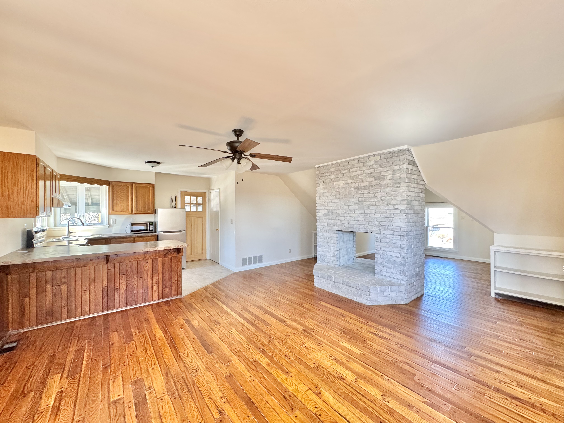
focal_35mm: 14
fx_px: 228
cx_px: 282
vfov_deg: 85.7
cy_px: 212
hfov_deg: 102.1
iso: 250
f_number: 2.2
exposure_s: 1/60
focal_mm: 2.22
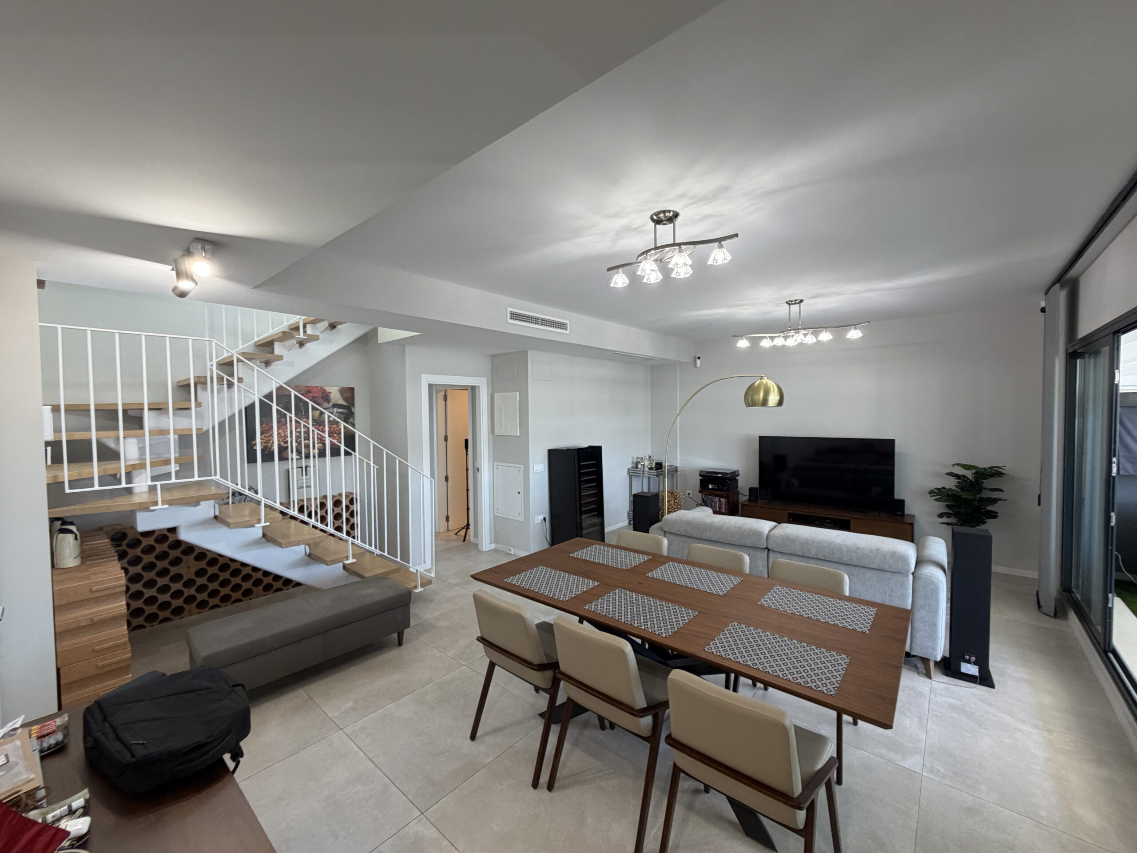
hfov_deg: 102.1
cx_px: 568
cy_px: 426
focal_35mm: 14
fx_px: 460
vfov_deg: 85.7
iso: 200
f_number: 2.2
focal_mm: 2.22
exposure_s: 1/100
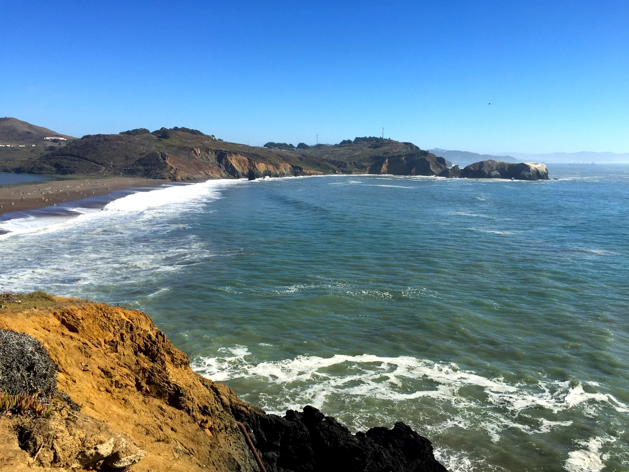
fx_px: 527
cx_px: 314
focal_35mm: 29
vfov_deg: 48.2
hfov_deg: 61.7
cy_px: 236
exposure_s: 1/1980
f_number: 2.2
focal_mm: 4.15
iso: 32
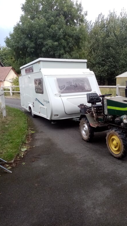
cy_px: 111
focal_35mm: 29
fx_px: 173
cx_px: 85
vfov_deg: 66.0
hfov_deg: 39.7
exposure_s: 1/569
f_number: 1.8
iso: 104
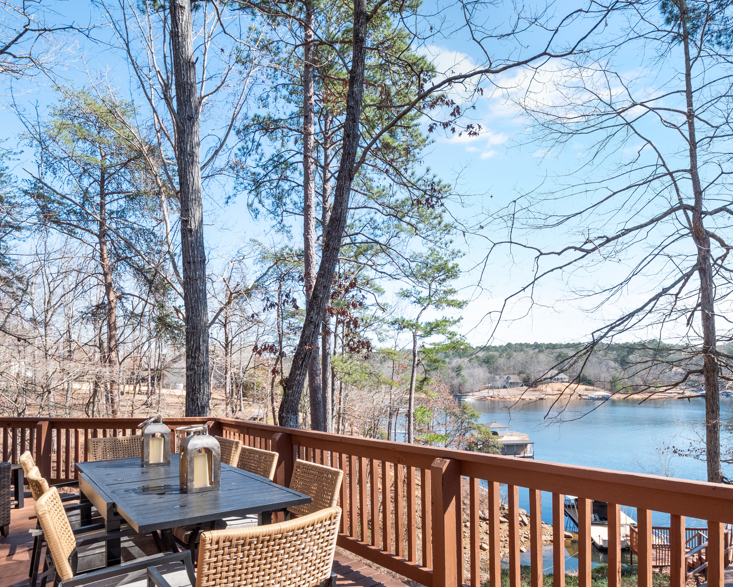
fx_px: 477
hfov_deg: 75.0
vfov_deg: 61.8
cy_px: 385
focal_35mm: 22
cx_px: 373
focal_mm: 8
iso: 400
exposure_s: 1/500
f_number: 5.6
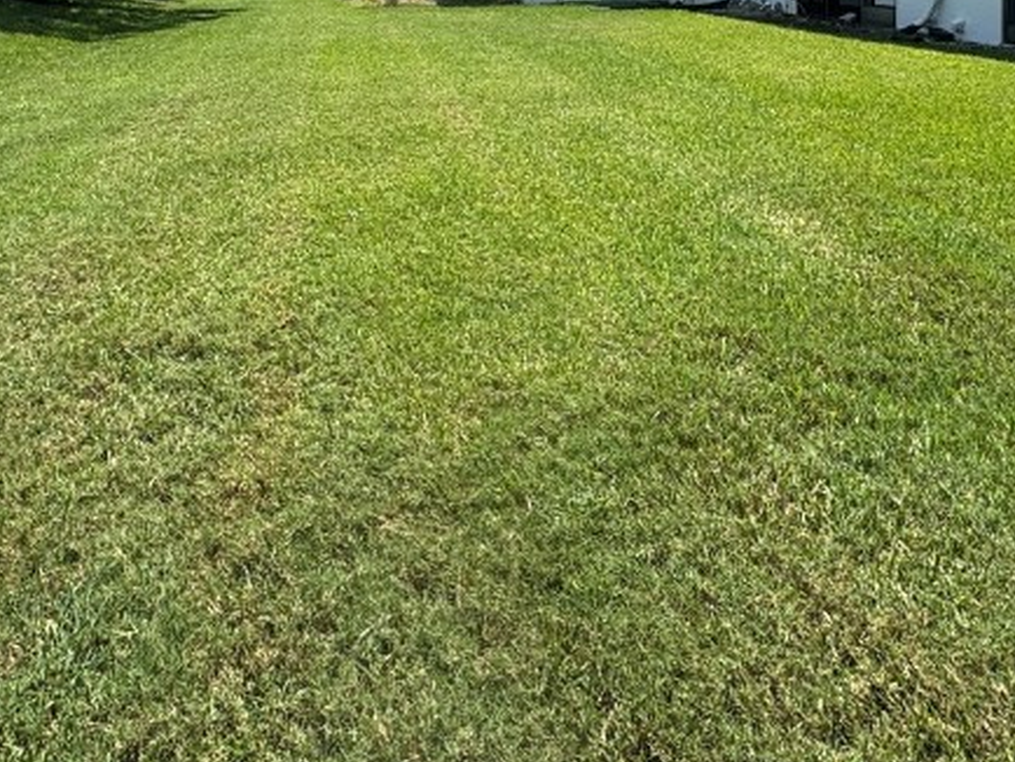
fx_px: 968
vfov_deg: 37.4
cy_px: -35
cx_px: 496
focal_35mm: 33
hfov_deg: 55.3
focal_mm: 2.22
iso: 50
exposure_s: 1/1370
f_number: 2.2
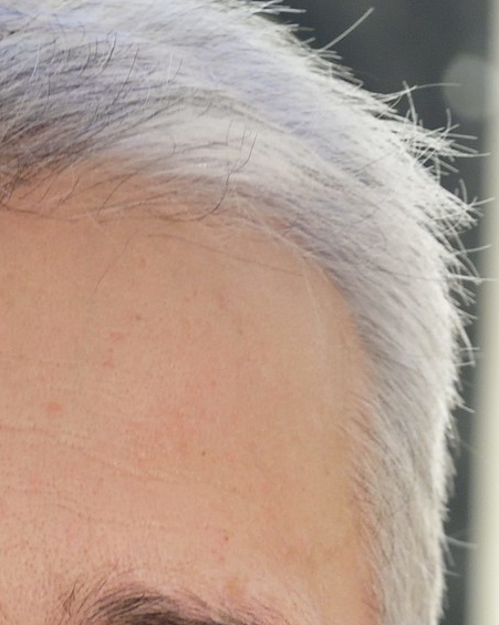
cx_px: -169
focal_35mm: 280
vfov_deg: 6.7
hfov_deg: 5.5
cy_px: 1196
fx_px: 5170
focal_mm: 70
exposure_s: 1/60
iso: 1600
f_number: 6.3
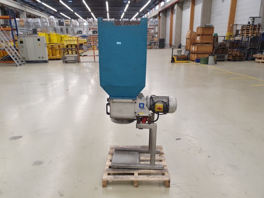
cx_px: 132
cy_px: 99
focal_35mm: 26
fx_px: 198
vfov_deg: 53.1
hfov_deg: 67.3
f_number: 2.4
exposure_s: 1/50
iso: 320
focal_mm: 4.32
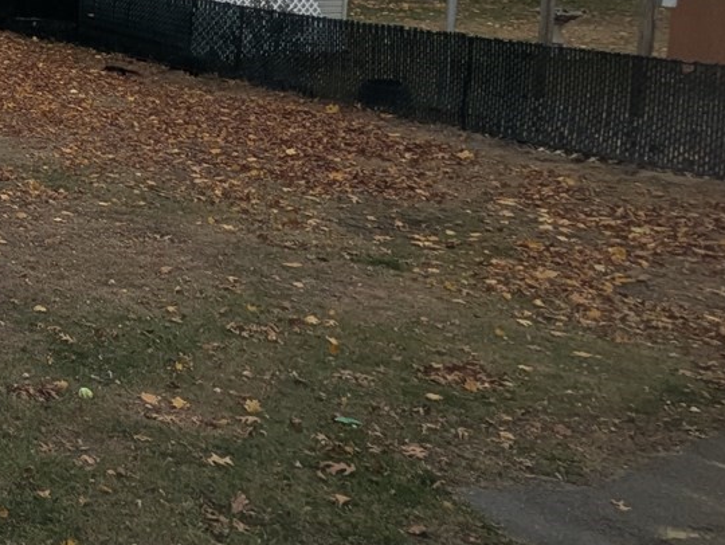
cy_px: -77
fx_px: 1111
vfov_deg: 25.3
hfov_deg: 24.3
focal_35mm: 53
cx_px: -465
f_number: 2.2
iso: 50
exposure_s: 1/270
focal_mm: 1.83
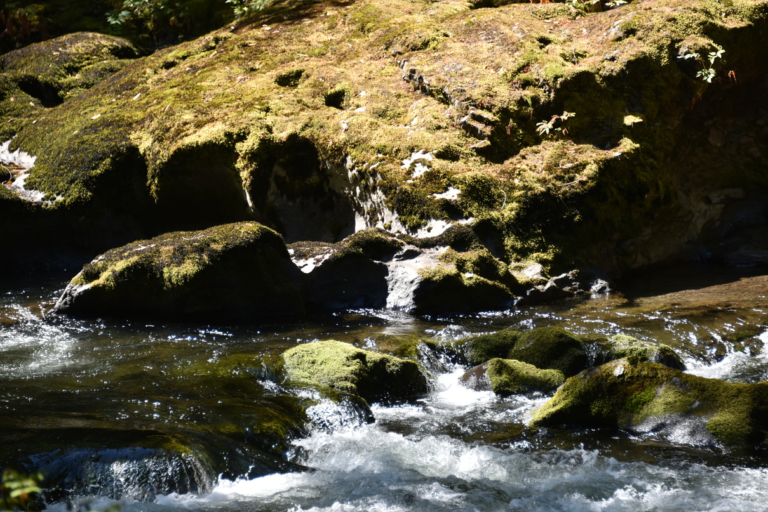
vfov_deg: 7.6
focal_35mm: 180
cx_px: 403
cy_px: 256
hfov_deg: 11.4
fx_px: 3841
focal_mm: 170
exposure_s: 1/400
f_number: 5.6
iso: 280
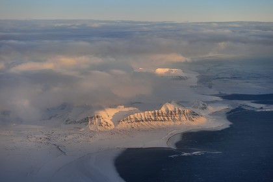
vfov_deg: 19.5
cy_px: 91
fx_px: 531
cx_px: 136
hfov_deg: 28.8
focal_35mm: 70
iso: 200
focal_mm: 70
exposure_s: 1/250
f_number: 6.3
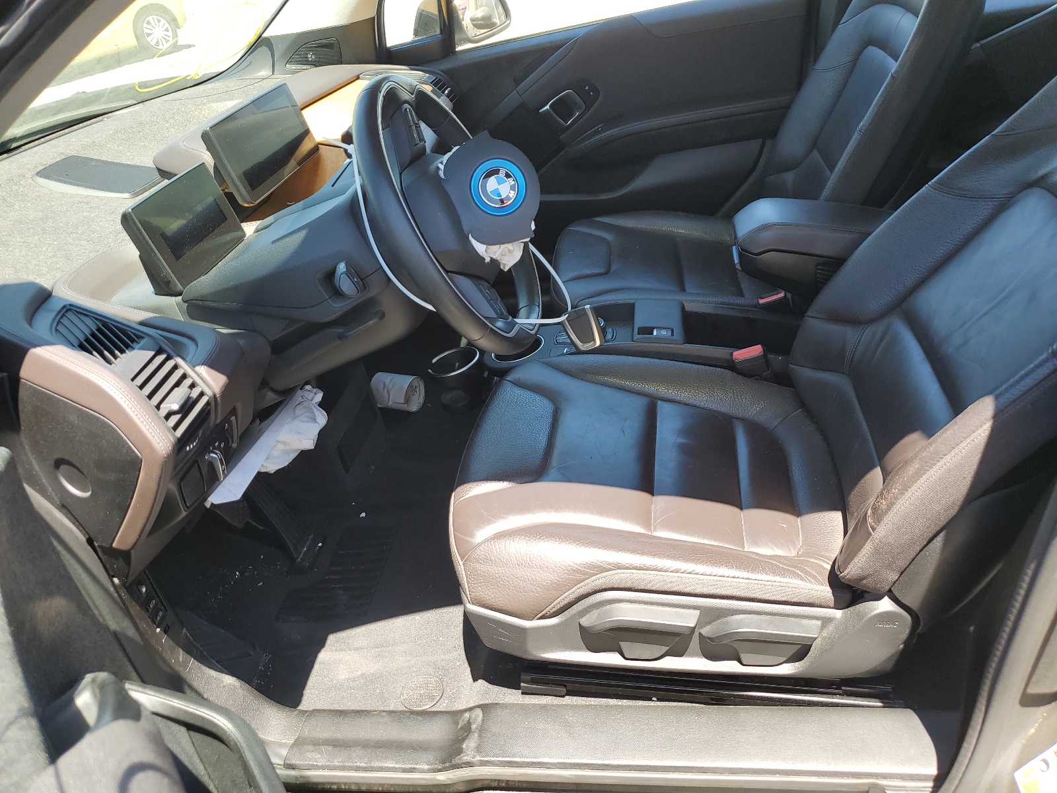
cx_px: 528
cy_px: 396
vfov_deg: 53.1
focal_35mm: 26
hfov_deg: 67.3
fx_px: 794
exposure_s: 1/357
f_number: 1.5
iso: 50
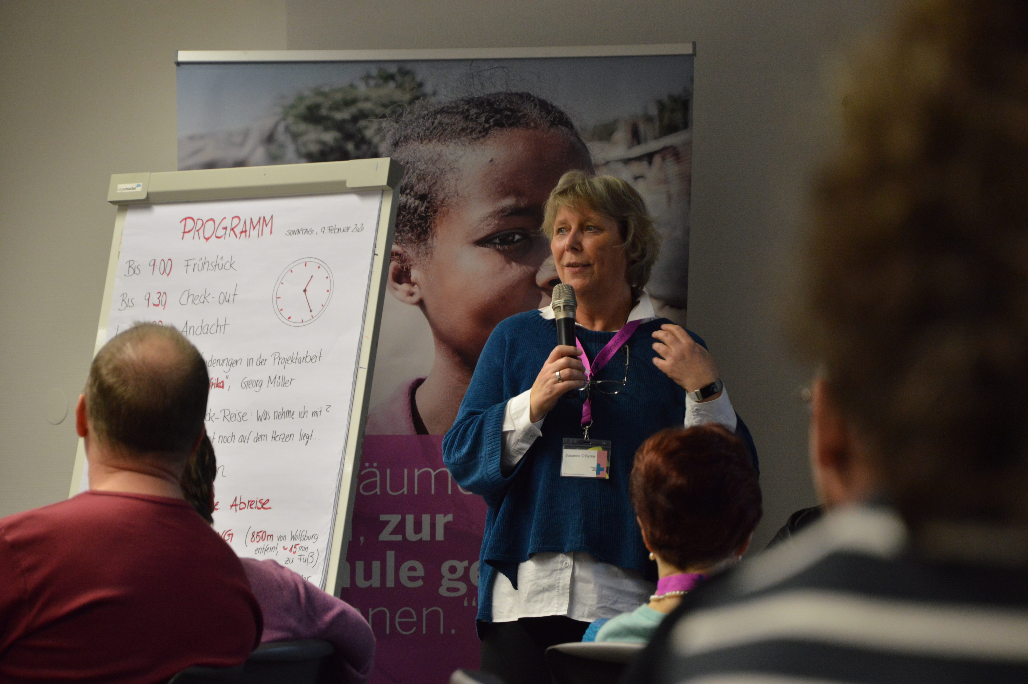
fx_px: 4493
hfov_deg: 13.1
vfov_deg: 8.7
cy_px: 342
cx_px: 514
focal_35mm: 158
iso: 800
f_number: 5.6
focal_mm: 105
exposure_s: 1/40
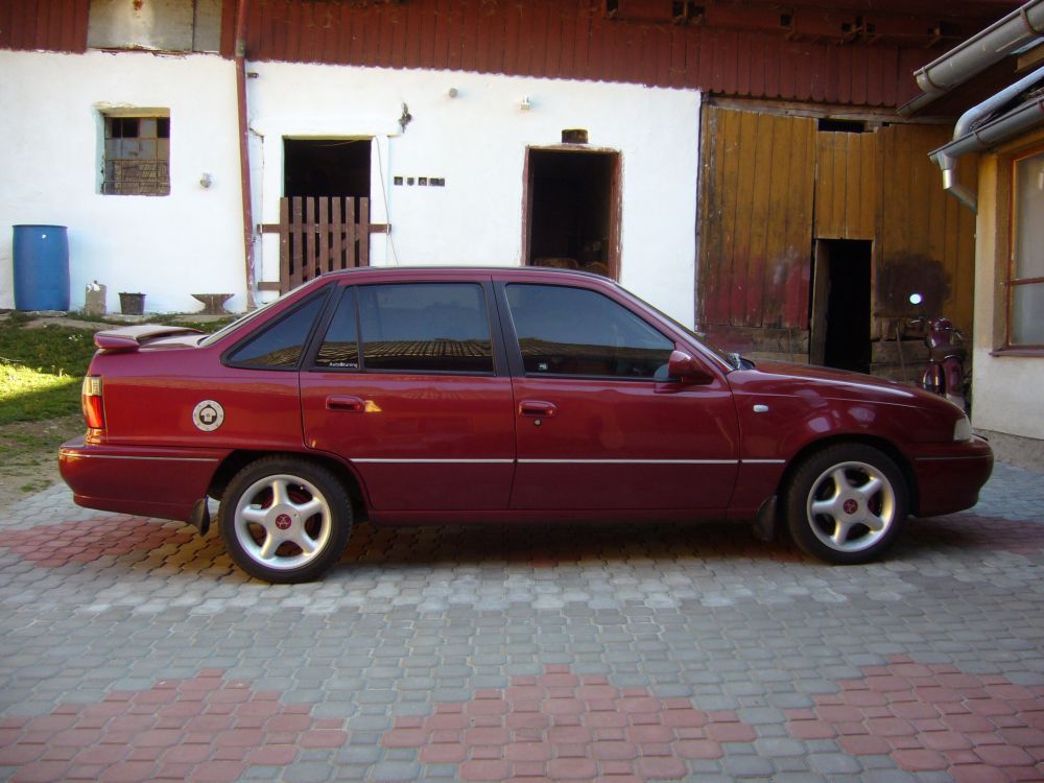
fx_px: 1056
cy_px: 392
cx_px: 522
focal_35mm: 35
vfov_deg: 40.7
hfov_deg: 52.6
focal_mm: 5.8
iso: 100
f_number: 2.8
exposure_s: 1/125
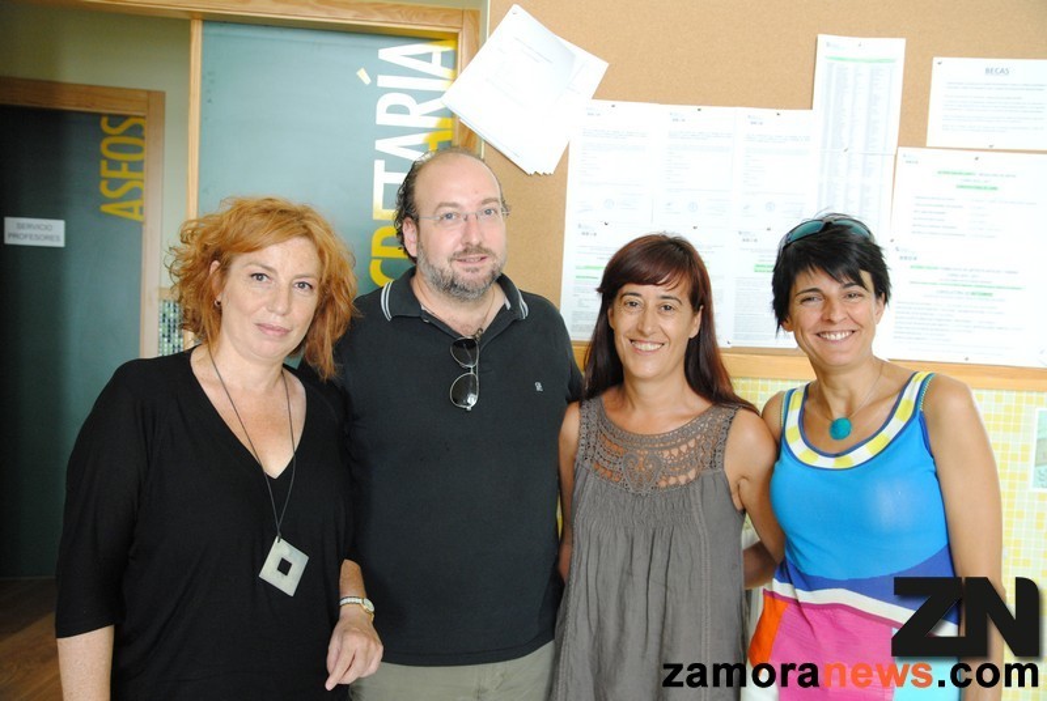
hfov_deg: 53.1
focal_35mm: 36
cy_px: 350
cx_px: 524
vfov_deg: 37.0
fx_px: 1049
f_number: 3.2
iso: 800
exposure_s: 1/40
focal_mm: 24
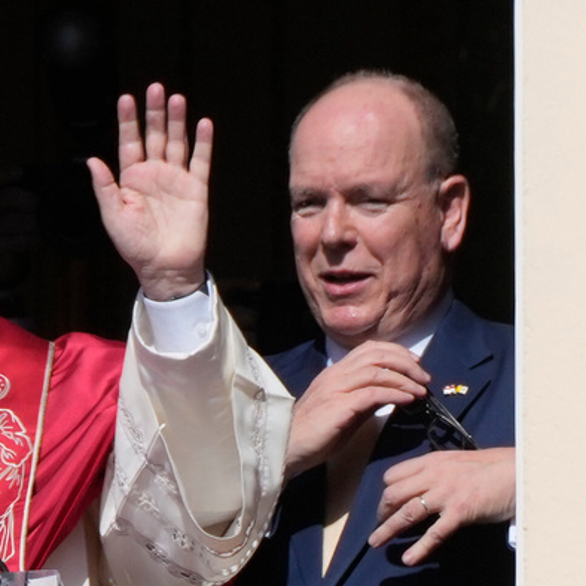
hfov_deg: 2.0
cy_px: 390
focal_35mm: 884
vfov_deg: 2.0
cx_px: -174
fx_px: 16931
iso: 400
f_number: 8
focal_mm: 400
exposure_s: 1/2000
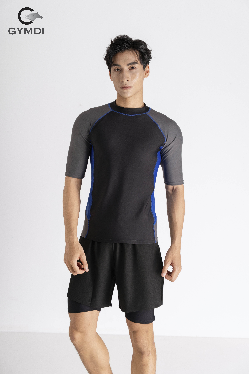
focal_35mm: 55
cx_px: 124
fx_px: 572
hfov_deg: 24.6
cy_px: 187
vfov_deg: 36.2
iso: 250
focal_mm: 55.1
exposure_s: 1/160
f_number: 5
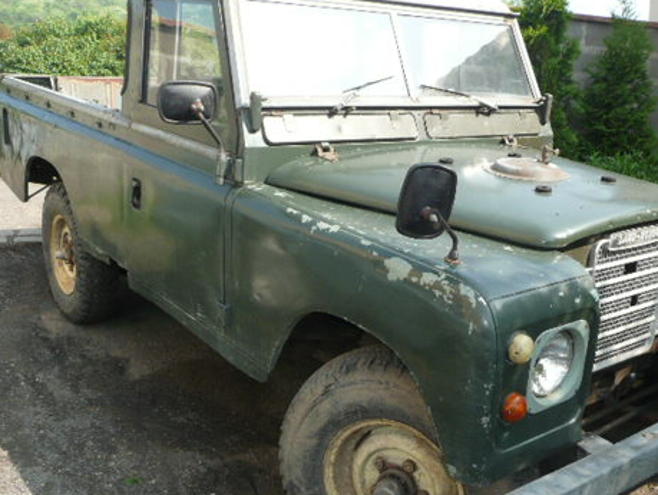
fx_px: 742
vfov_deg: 36.8
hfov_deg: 47.6
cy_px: 291
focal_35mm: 39
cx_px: 387
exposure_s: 1/250
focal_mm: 4.6
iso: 100
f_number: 3.3
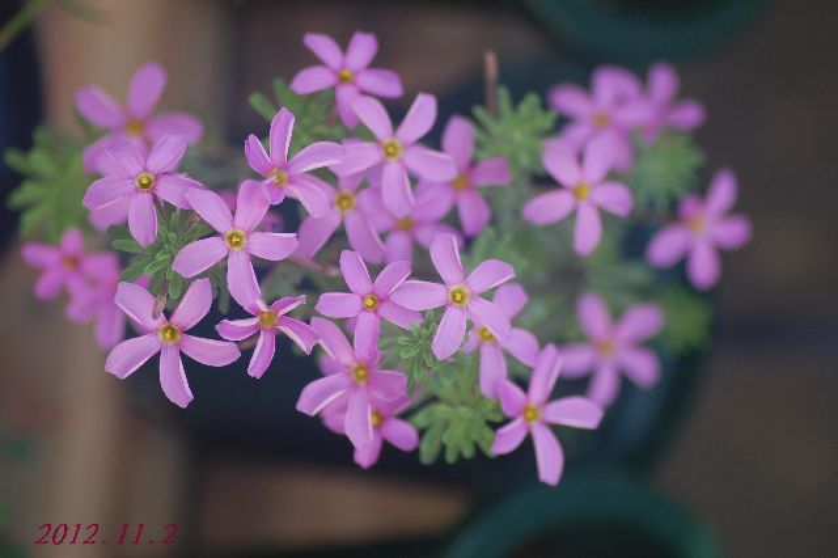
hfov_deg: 15.2
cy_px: 279
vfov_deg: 10.1
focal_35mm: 135
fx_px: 3141
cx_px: 419
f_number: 3.2
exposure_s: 1/250
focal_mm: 90
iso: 200
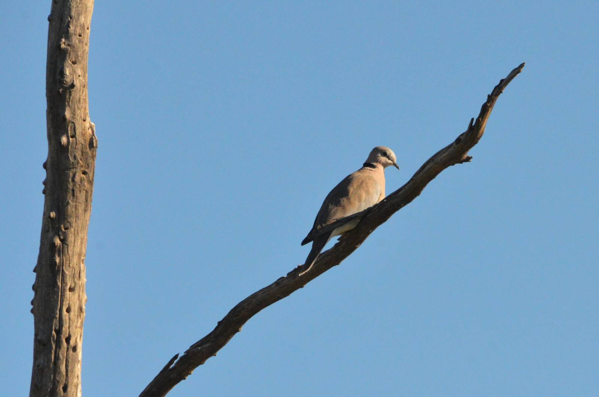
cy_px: 198
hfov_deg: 2.8
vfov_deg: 1.8
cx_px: 300
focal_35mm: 750
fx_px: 12454
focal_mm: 500
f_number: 13
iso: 2500
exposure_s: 1/2500
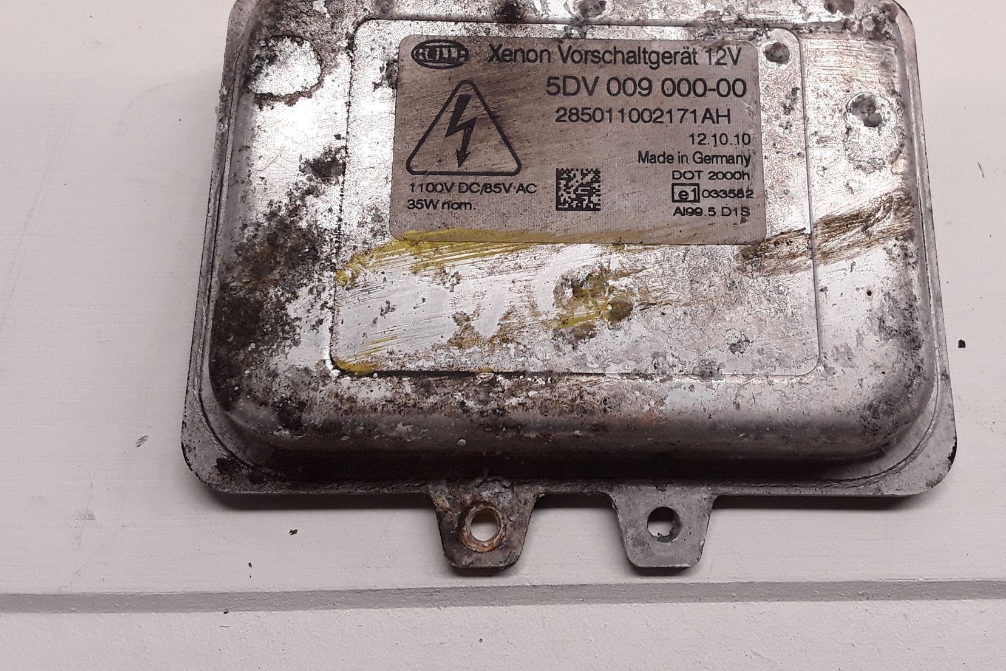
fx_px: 1006
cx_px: 579
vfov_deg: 36.6
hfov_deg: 52.9
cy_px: 246
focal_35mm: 36
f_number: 1.9
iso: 40
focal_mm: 2.91
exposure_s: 1/126
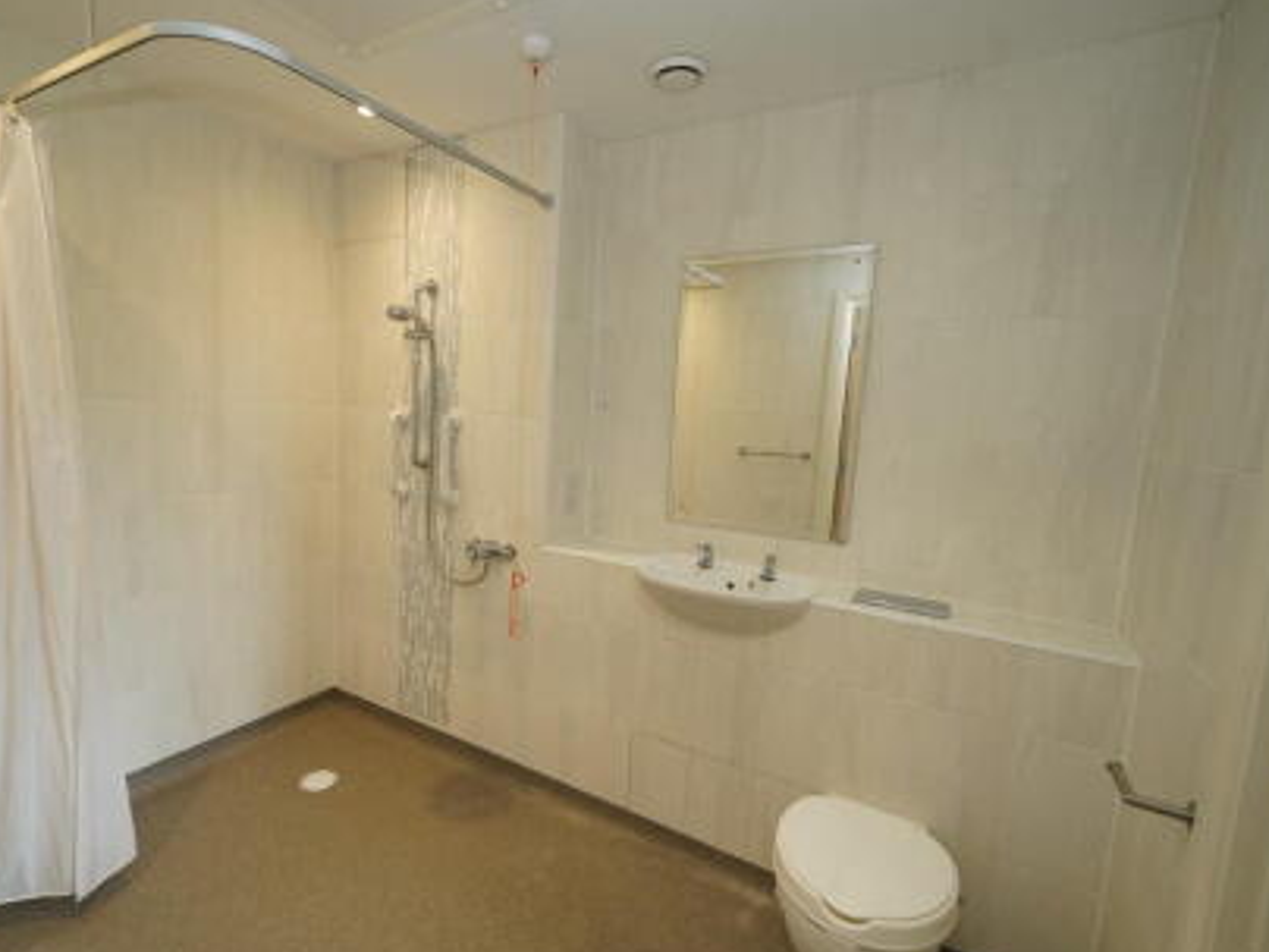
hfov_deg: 90.5
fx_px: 623
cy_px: 485
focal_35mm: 17
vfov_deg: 74.7
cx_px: 553
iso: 1250
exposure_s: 1/160
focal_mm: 15
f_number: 4
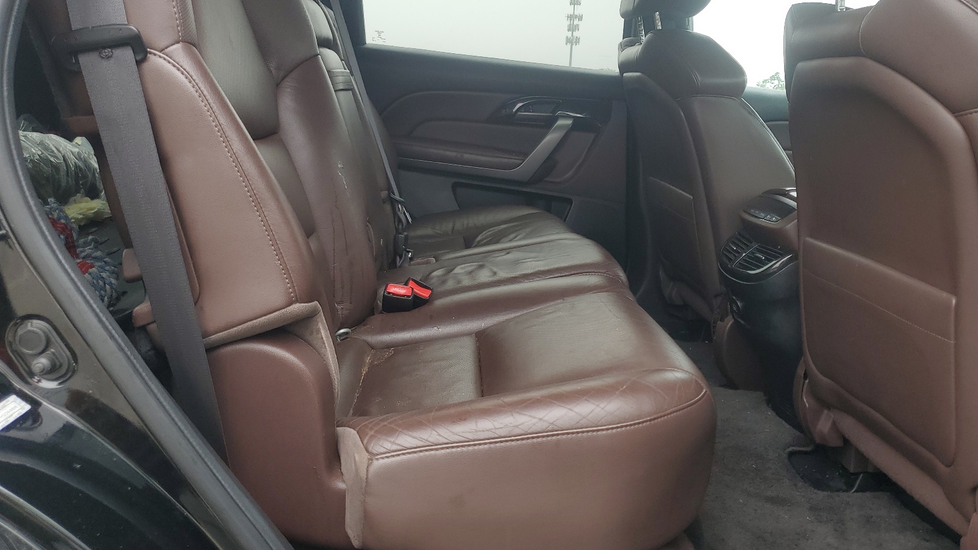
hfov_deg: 66.1
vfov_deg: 40.1
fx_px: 752
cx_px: 497
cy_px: 245
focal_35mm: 29
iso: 50
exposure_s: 1/130
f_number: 1.5
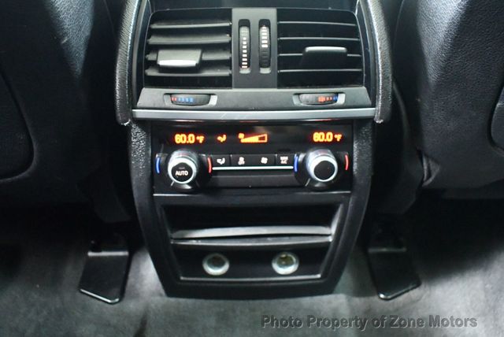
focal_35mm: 36
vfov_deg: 36.9
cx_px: 252
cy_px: 168
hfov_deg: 53.1
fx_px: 504
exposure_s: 1/13
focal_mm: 18
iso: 12800
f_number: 3.5
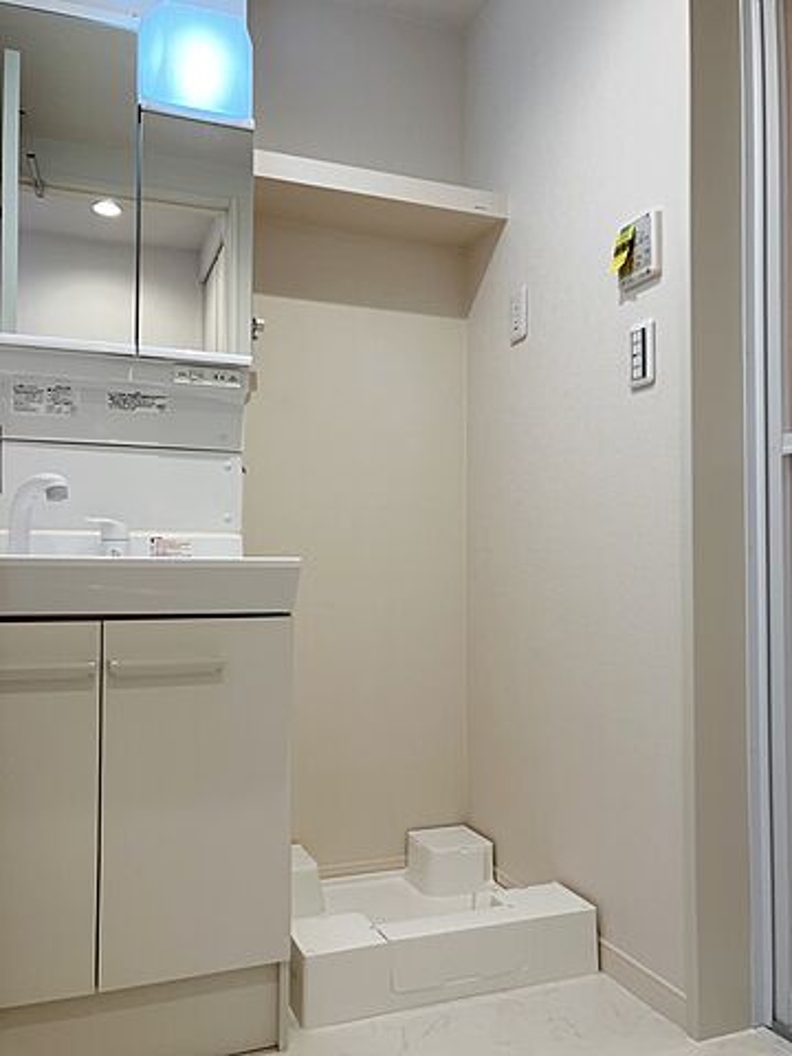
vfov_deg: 63.4
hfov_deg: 49.7
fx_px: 854
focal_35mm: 28
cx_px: 396
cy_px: 528
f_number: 1.8
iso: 80
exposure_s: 1/100
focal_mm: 3.99
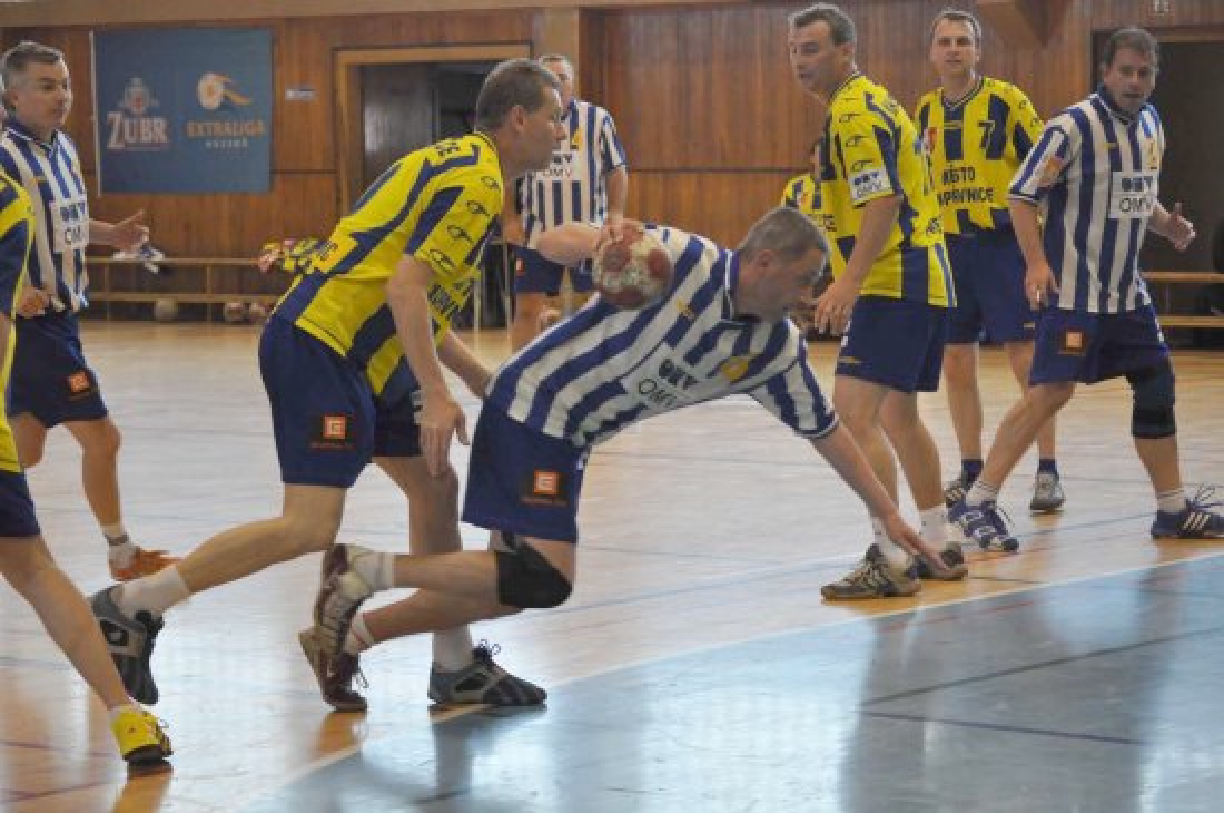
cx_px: 612
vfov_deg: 13.0
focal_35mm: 105
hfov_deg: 19.5
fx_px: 3565
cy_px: 406
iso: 1600
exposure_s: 1/500
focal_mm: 70
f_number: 4.2
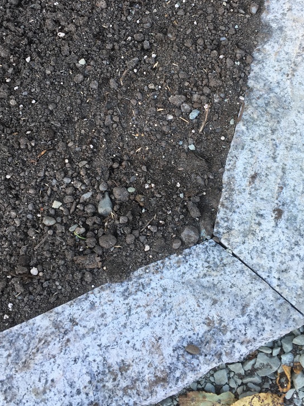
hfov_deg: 35.1
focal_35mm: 41
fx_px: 480
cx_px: 165
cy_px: 147
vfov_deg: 45.3
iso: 25
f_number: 2.2
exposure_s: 1/129
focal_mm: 4.15
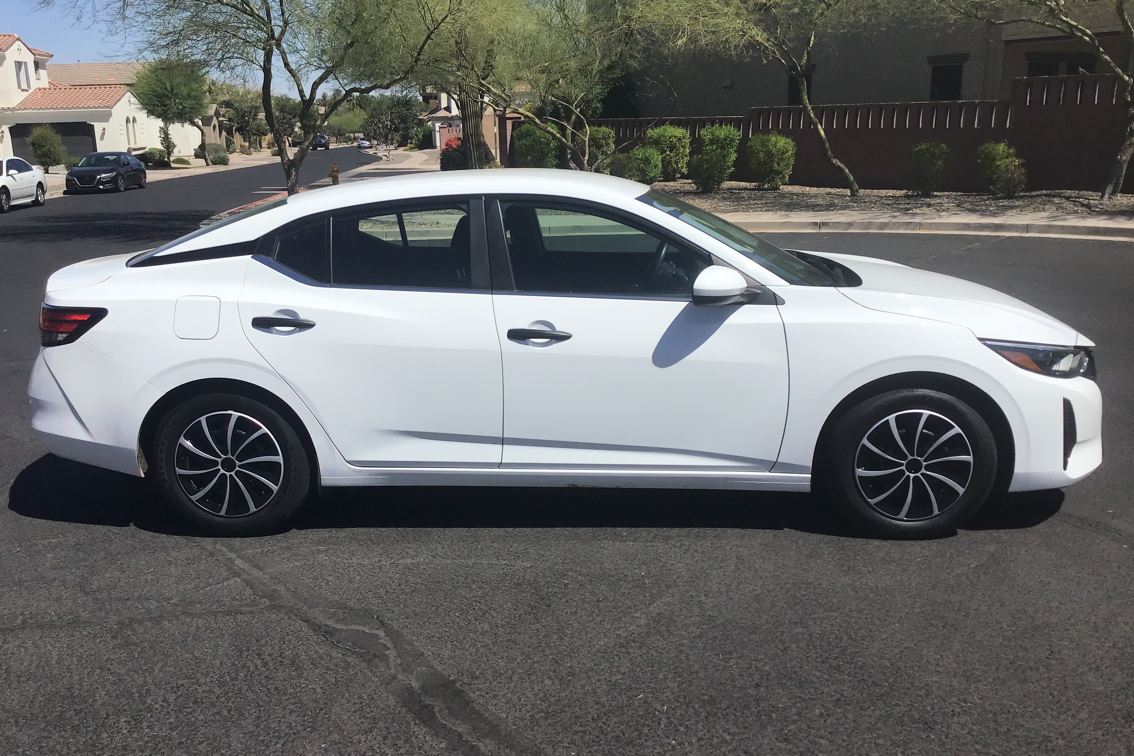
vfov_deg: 40.0
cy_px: 361
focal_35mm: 33
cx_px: 556
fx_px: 1039
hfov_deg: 57.2
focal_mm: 3.3
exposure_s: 1/2632
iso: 25
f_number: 2.4
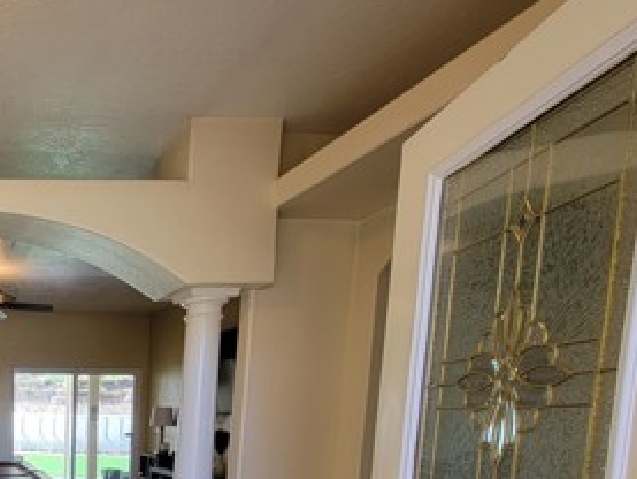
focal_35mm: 30
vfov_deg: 40.6
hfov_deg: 46.7
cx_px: -39
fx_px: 552
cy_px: 486
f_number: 2.2
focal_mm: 2.2
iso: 100
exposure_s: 1/60
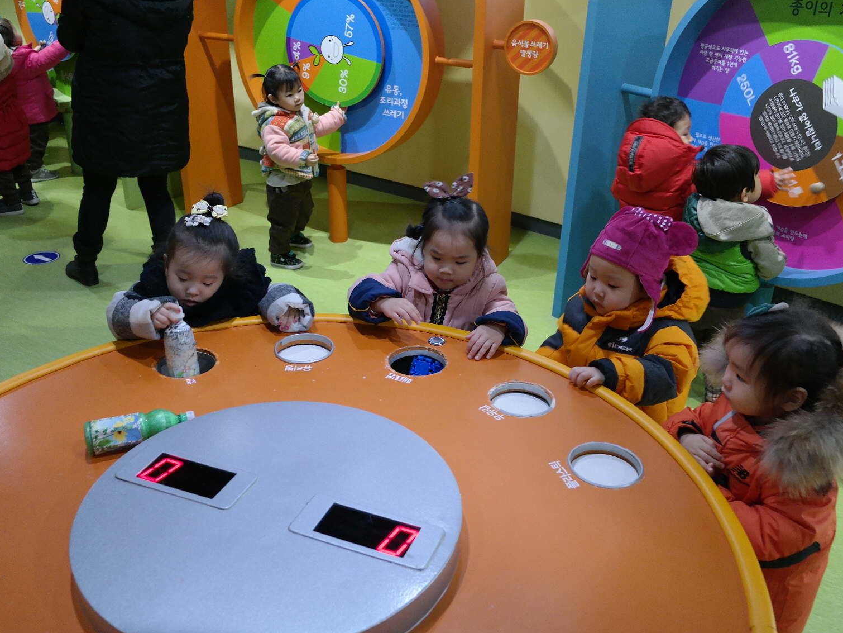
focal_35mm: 33
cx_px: 425
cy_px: 316
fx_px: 804
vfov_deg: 43.0
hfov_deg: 55.3
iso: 800
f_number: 3.5
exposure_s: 1/40
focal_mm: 20
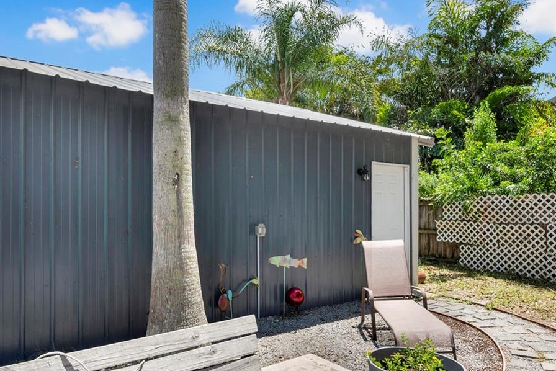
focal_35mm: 25
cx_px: 292
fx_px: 386
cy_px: 209
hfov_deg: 71.4
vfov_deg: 51.2
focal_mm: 14
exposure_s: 1/800
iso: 250
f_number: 6.3
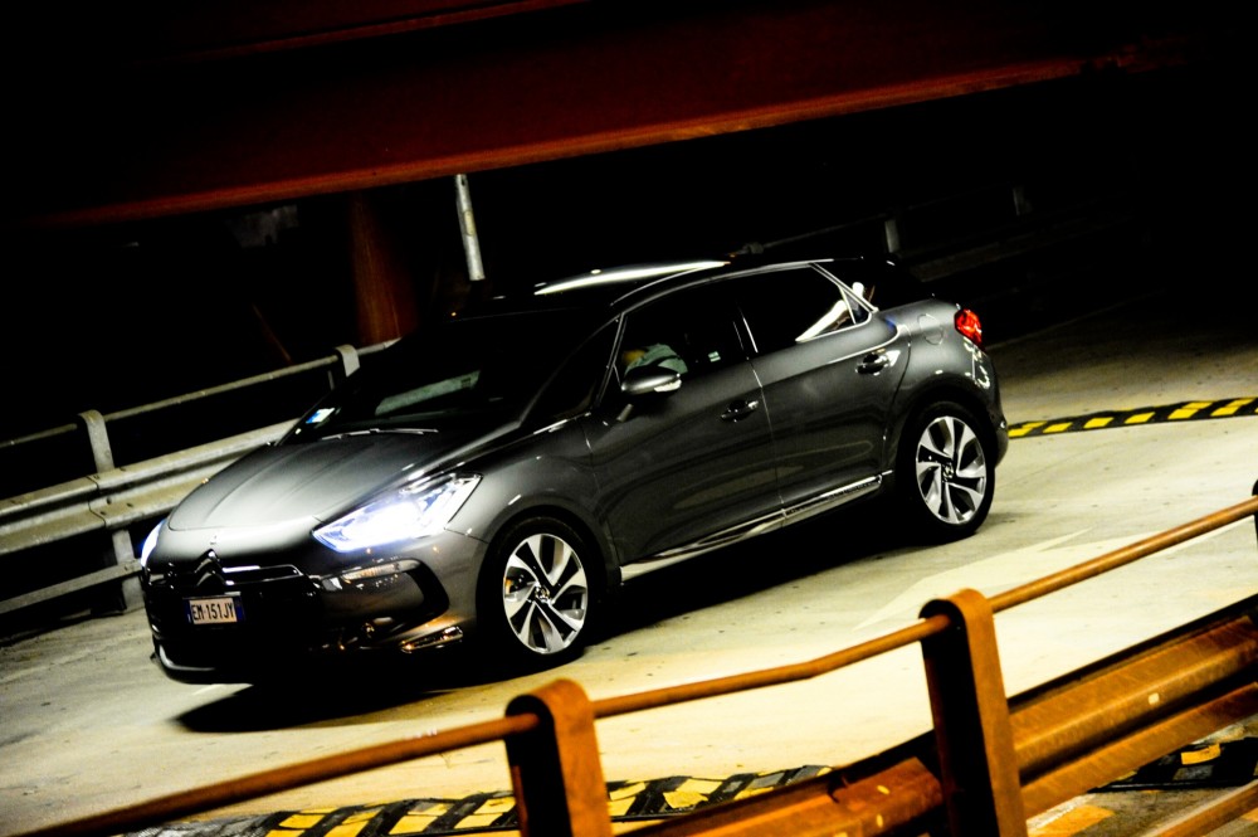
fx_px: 4190
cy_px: 418
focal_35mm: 120
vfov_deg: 11.4
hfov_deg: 17.1
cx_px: 629
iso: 3200
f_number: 4
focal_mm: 120
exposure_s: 1/40
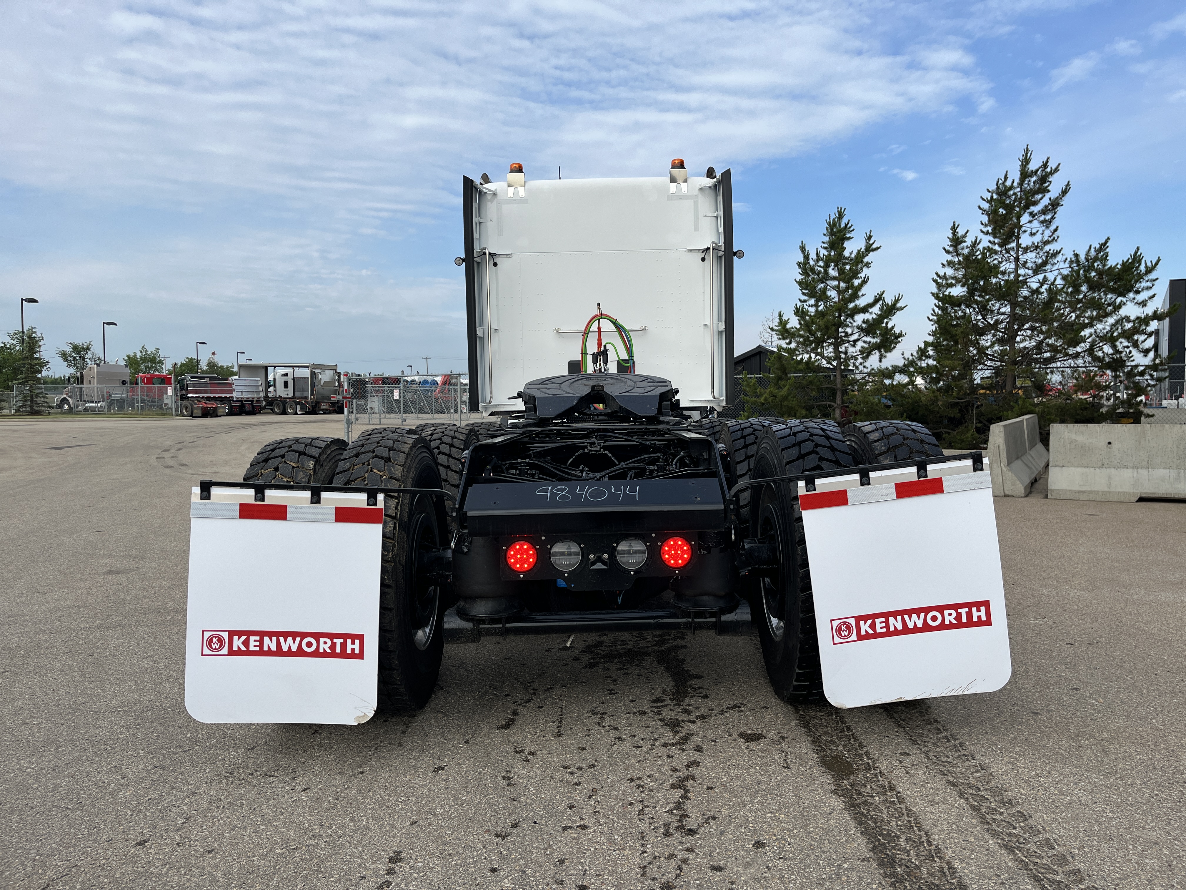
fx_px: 891
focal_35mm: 26
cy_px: 445
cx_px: 593
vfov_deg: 53.1
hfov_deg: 67.3
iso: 50
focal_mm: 5.1
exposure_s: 1/2688
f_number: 1.6
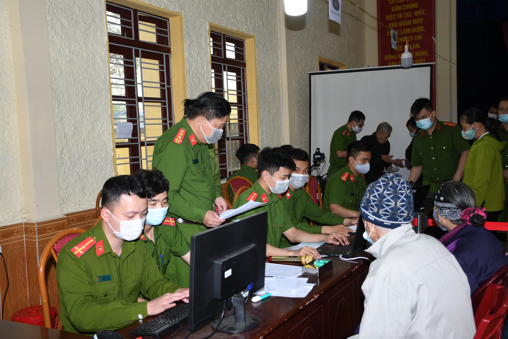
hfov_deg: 53.1
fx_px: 508
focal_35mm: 36
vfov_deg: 36.9
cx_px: 254
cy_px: 170
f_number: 4
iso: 320
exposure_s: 1/200
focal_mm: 24
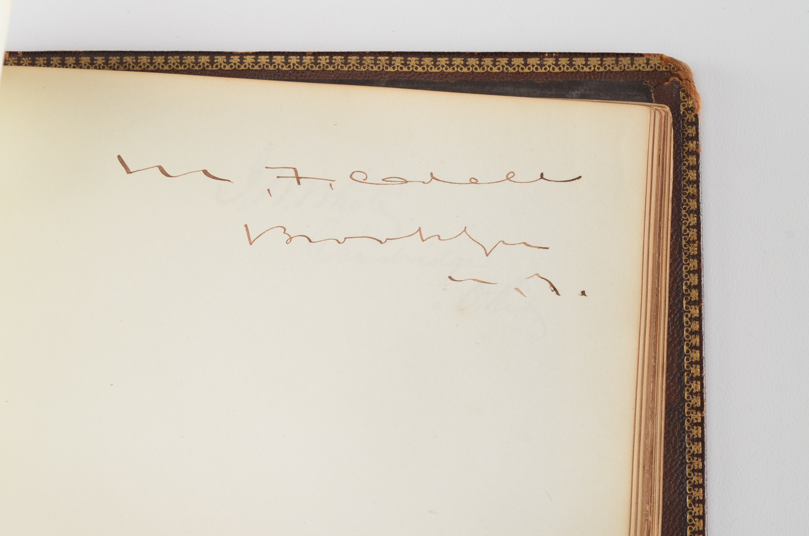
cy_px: 268
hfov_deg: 27.0
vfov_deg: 18.1
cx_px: 404
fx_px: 1682
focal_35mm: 75
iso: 100
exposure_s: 1/100
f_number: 9
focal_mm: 50
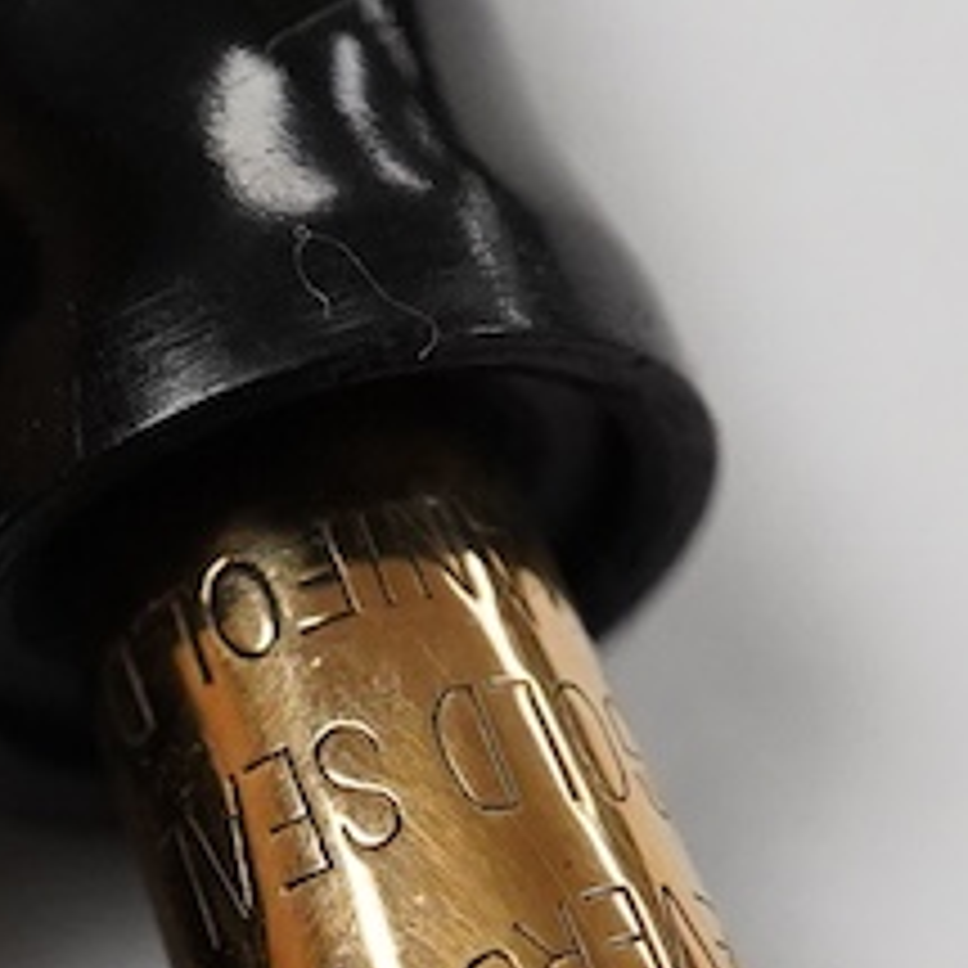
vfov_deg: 8.7
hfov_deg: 8.7
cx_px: 65
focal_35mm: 200
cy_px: 1135
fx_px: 6328
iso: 2500
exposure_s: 1/200
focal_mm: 30
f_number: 13
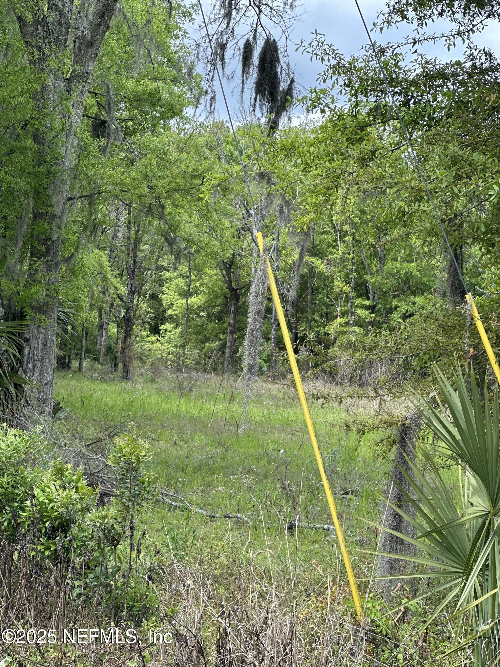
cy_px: 334
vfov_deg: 25.3
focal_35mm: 77
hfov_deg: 19.1
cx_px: 250
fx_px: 1483
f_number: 2.8
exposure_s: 1/136
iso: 25
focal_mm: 9
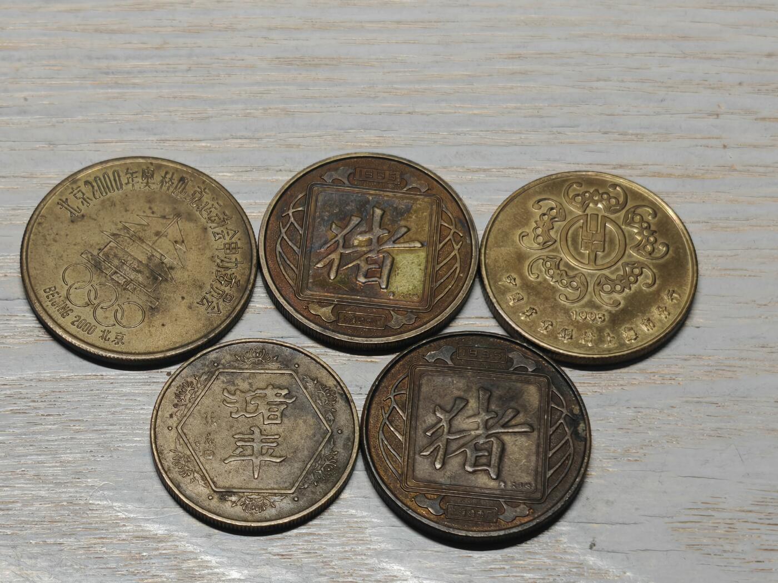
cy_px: 292
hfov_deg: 20.7
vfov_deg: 15.6
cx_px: 389
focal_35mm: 95
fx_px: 2135
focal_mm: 7.62
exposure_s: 1/100
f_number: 1.6
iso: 64
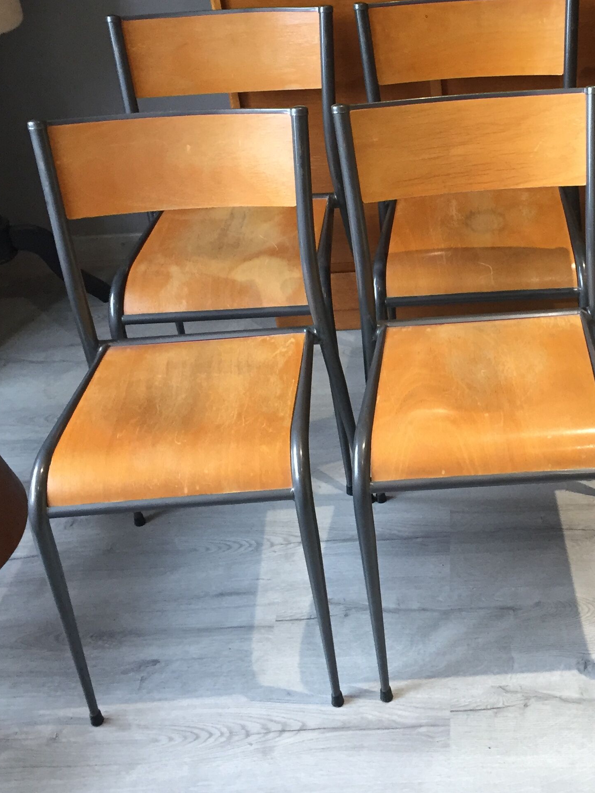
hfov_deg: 28.9
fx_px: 1123
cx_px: 493
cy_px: 289
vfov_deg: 38.6
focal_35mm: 49
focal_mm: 4.15
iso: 160
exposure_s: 1/33
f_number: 2.2
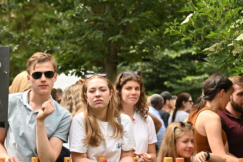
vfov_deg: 12.7
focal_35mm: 108
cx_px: 43
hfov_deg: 18.7
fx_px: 729
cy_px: 97
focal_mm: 62
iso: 400
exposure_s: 1/2000
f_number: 3.5
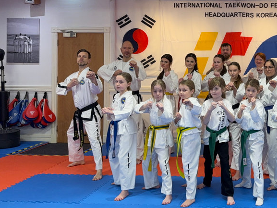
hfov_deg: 37.6
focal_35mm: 48
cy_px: 70
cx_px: 237
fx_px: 384
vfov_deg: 30.1
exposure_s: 1/50
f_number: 1.78
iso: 100
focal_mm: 6.76
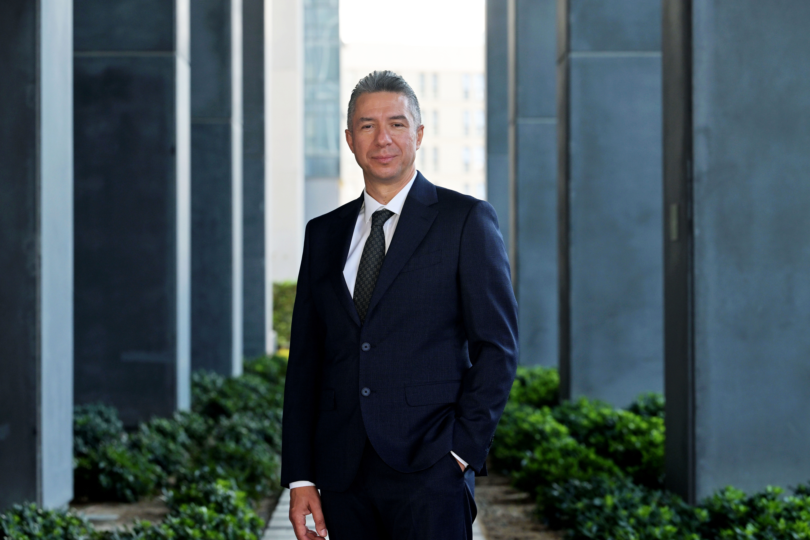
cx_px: 405
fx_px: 2317
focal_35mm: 103
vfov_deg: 13.3
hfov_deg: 19.8
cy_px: 270
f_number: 5.6
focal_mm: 103
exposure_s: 1/250
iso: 640
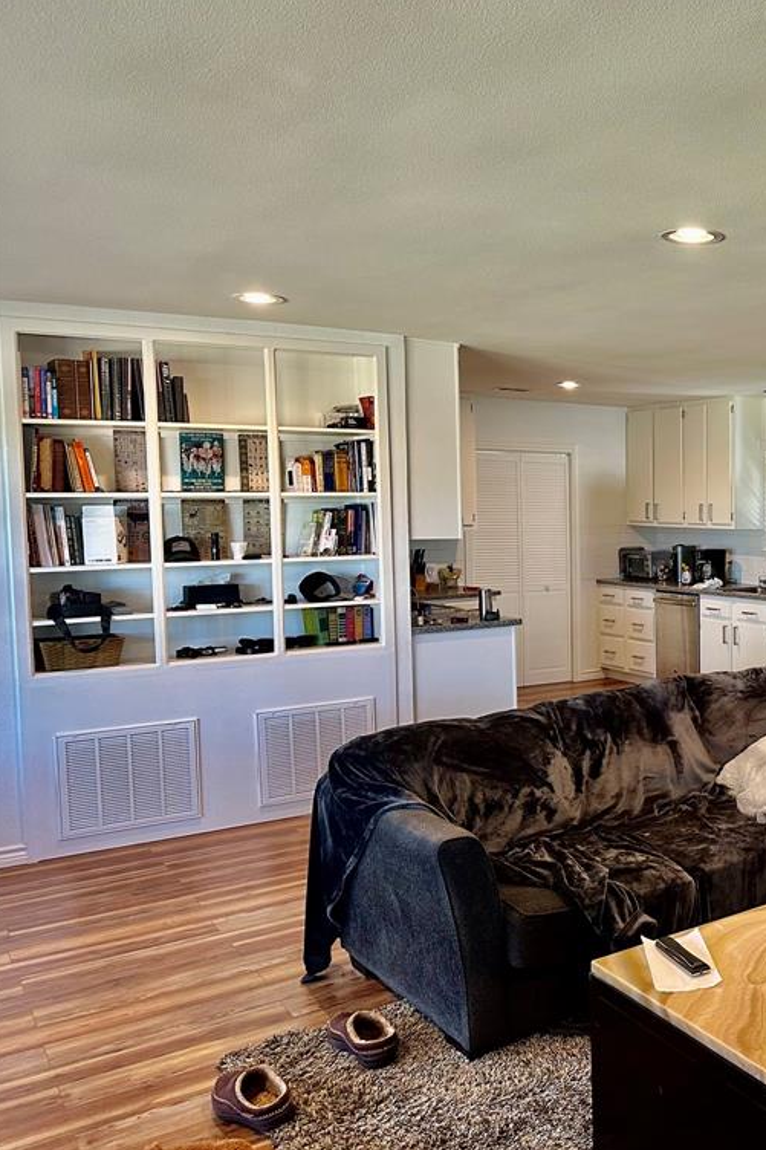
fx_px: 1086
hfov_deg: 35.1
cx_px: 774
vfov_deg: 55.8
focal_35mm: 34
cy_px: 572
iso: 200
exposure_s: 1/60
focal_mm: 6.86
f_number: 1.78
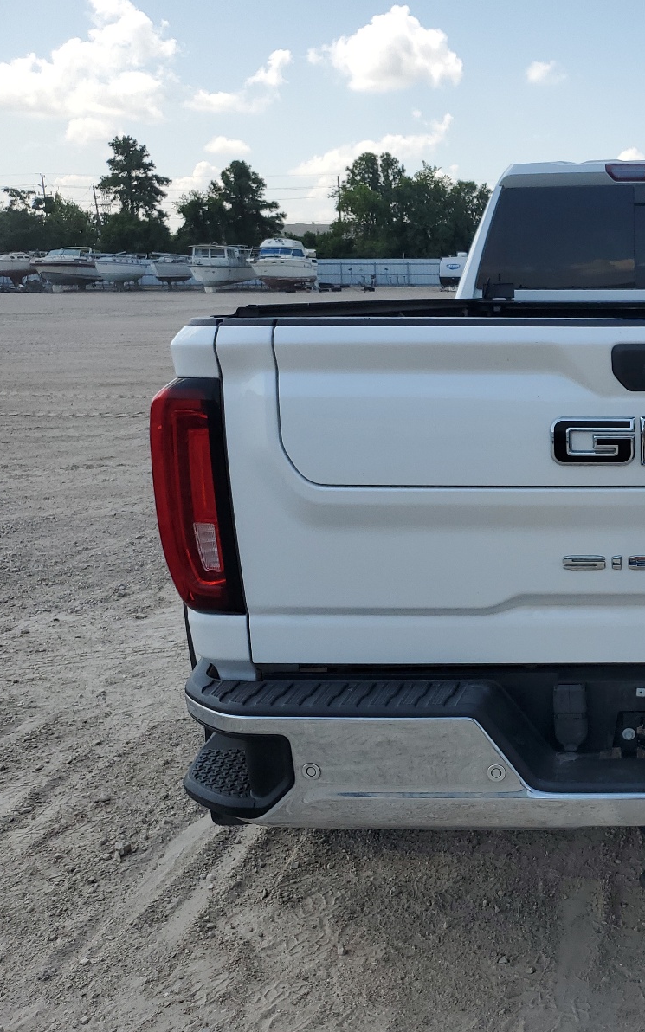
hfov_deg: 31.2
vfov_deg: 52.7
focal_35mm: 37
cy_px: 519
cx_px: 683
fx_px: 1041
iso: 50
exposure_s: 1/3333
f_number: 1.5
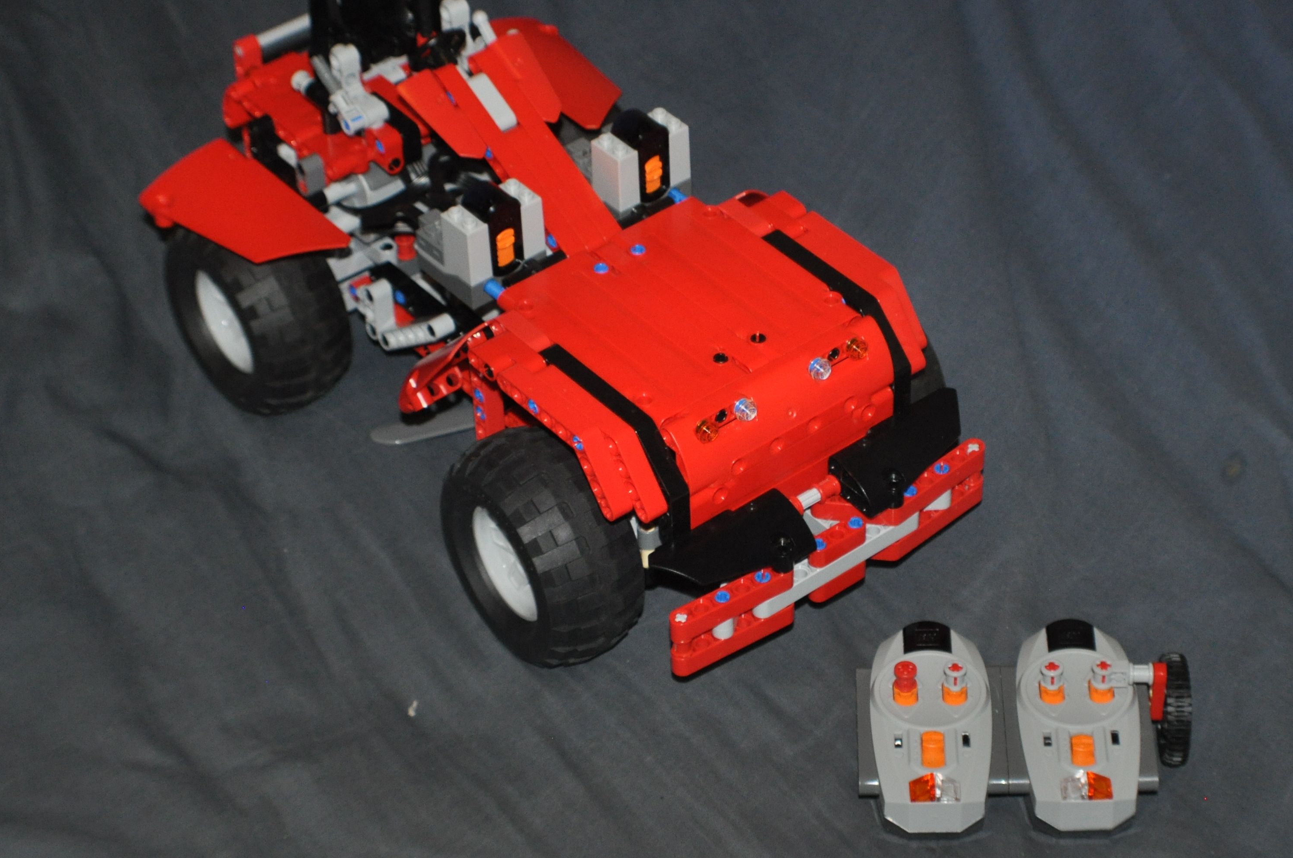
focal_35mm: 119
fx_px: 4259
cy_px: 319
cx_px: 707
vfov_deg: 11.5
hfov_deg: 17.3
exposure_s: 1/60
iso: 800
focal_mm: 55
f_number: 5.6
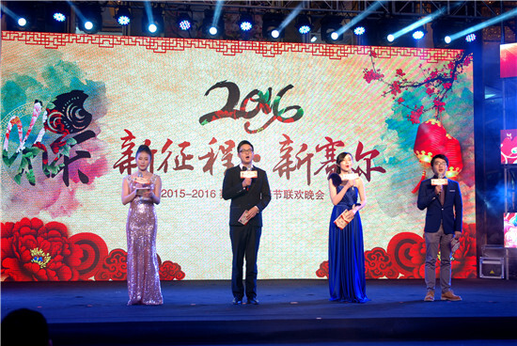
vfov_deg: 26.5
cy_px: 173
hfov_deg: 38.8
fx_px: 733
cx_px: 258
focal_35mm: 51
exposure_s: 1/90
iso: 125
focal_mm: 34
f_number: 2.8
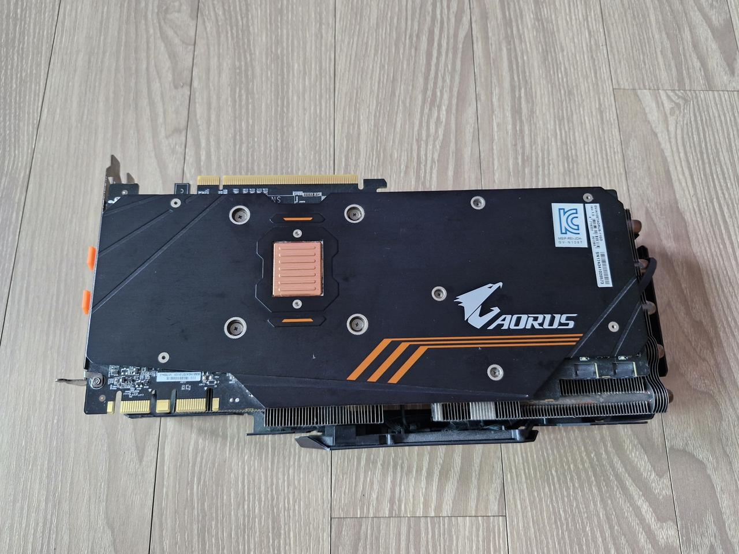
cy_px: 277
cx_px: 370
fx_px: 491
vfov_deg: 58.9
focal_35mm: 23
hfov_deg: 73.9
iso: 500
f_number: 1.8
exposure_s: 1/30
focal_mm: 5.54
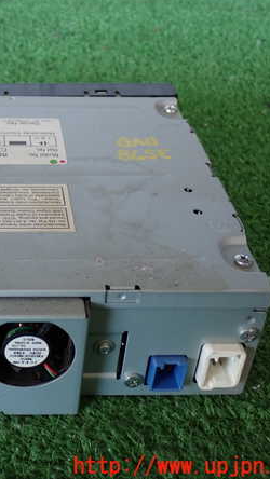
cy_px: 237
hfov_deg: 20.7
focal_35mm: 56
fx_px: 712
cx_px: -6
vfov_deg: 37.2
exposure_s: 1/50
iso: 200
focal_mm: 6.83
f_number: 2.7
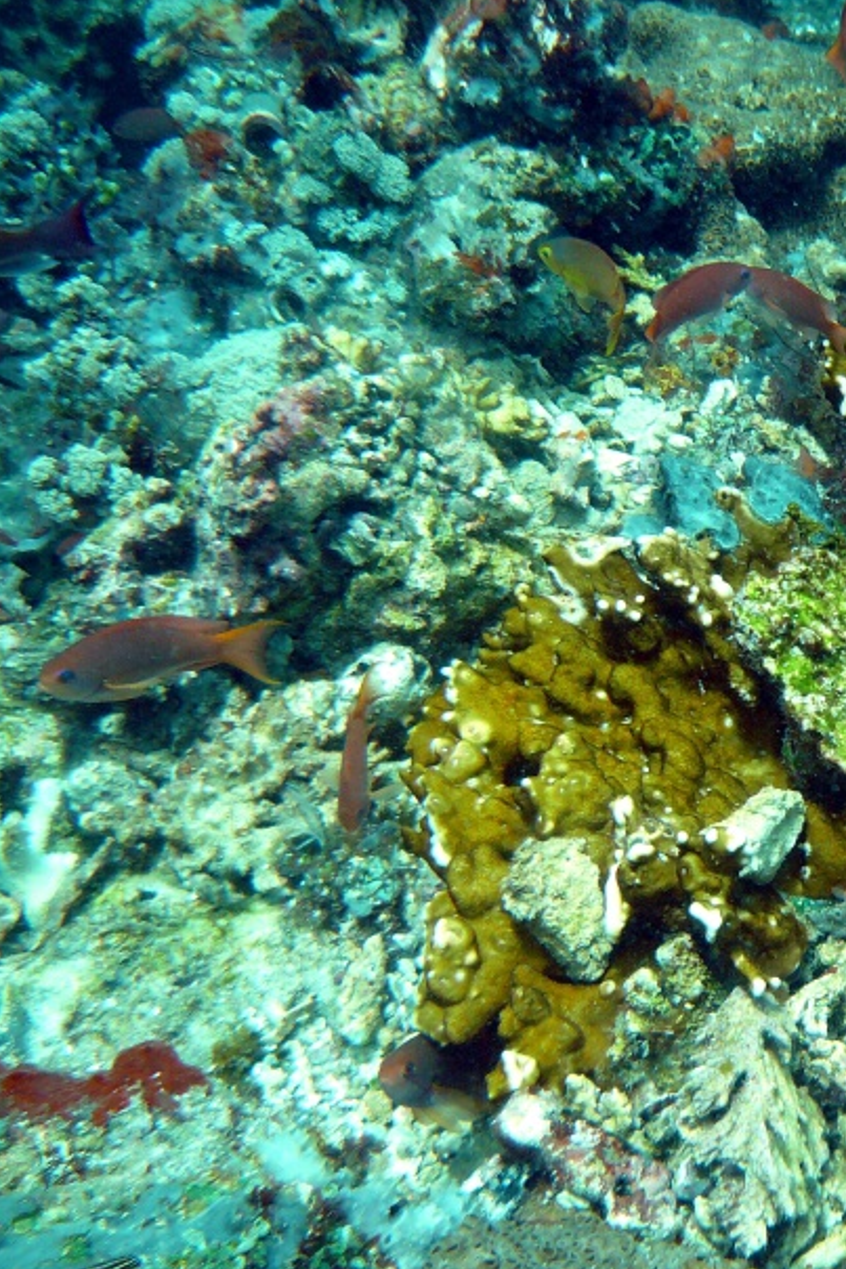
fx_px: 1728
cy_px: 718
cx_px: 911
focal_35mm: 49
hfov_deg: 25.6
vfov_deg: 40.3
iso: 100
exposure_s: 1/200
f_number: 2.9
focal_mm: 4.9
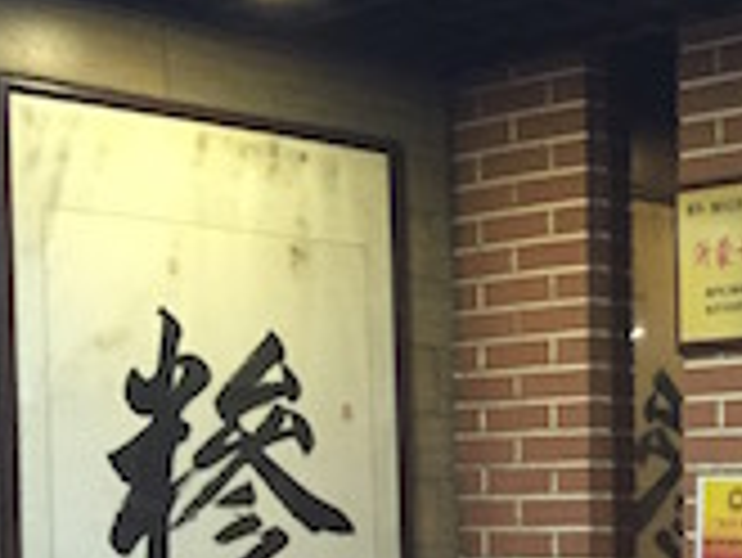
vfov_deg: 16.3
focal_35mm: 88
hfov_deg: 19.5
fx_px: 1888
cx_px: 1093
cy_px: 614
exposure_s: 1/20
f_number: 2.2
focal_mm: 4.15
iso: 250
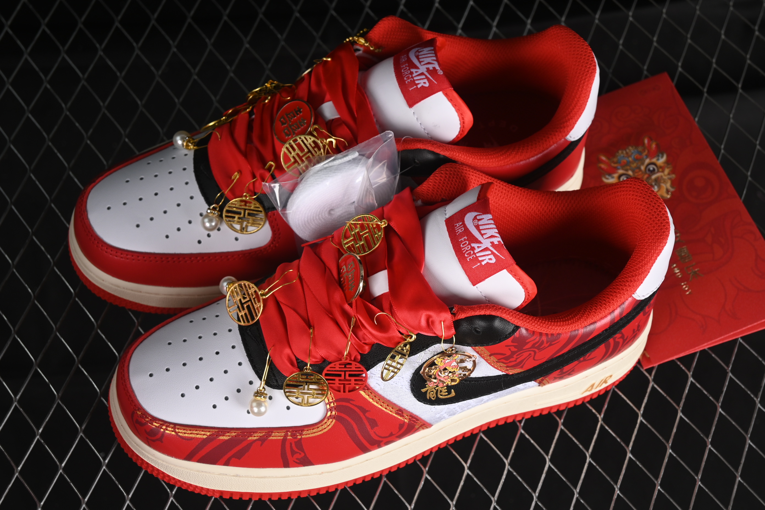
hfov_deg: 27.0
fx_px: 1594
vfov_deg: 18.2
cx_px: 382
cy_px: 255
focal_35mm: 75
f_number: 7.1
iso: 160
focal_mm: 50
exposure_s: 1/80
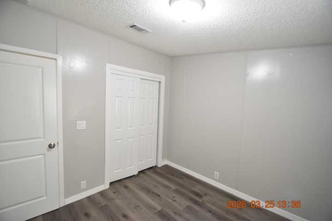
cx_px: 166
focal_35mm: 15
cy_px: 110
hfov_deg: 100.4
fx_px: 138
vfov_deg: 77.3
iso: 800
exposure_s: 1/30
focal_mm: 10
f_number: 3.5
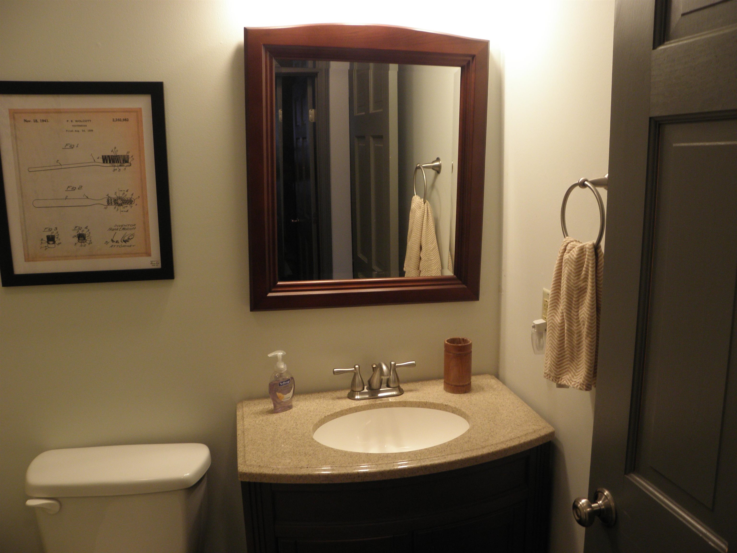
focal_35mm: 29
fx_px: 617
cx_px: 368
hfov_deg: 61.7
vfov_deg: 48.2
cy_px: 276
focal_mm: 5.16
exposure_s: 1/25
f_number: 2.9
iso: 125
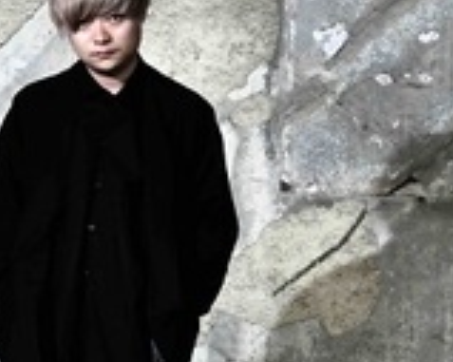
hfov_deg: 14.4
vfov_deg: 11.3
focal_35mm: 134
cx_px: 228
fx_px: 1795
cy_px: 420
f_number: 11
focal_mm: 32
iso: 1250
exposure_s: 1/60
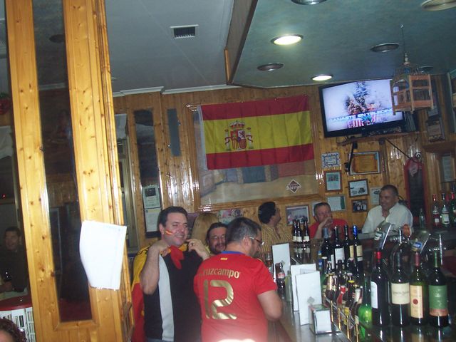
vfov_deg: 38.7
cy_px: 171
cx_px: 228
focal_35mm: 37
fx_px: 487
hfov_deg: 50.1
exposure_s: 1/60
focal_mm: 5.6
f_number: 2.8
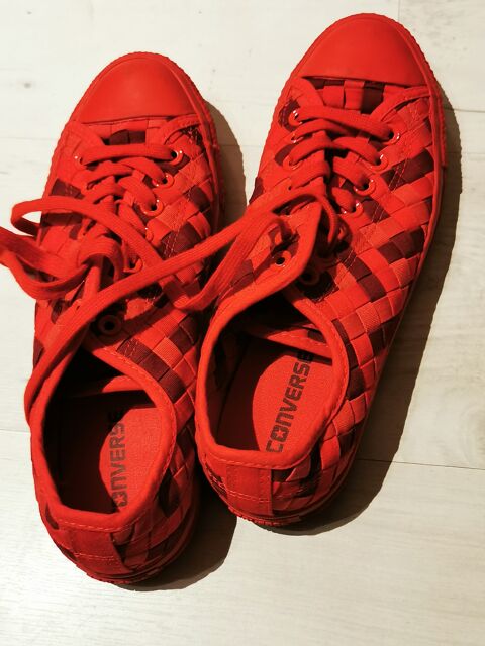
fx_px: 803
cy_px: 323
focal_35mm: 43
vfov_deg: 43.9
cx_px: 242
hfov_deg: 33.6
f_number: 1.8
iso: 250
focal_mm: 5.58
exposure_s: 1/50
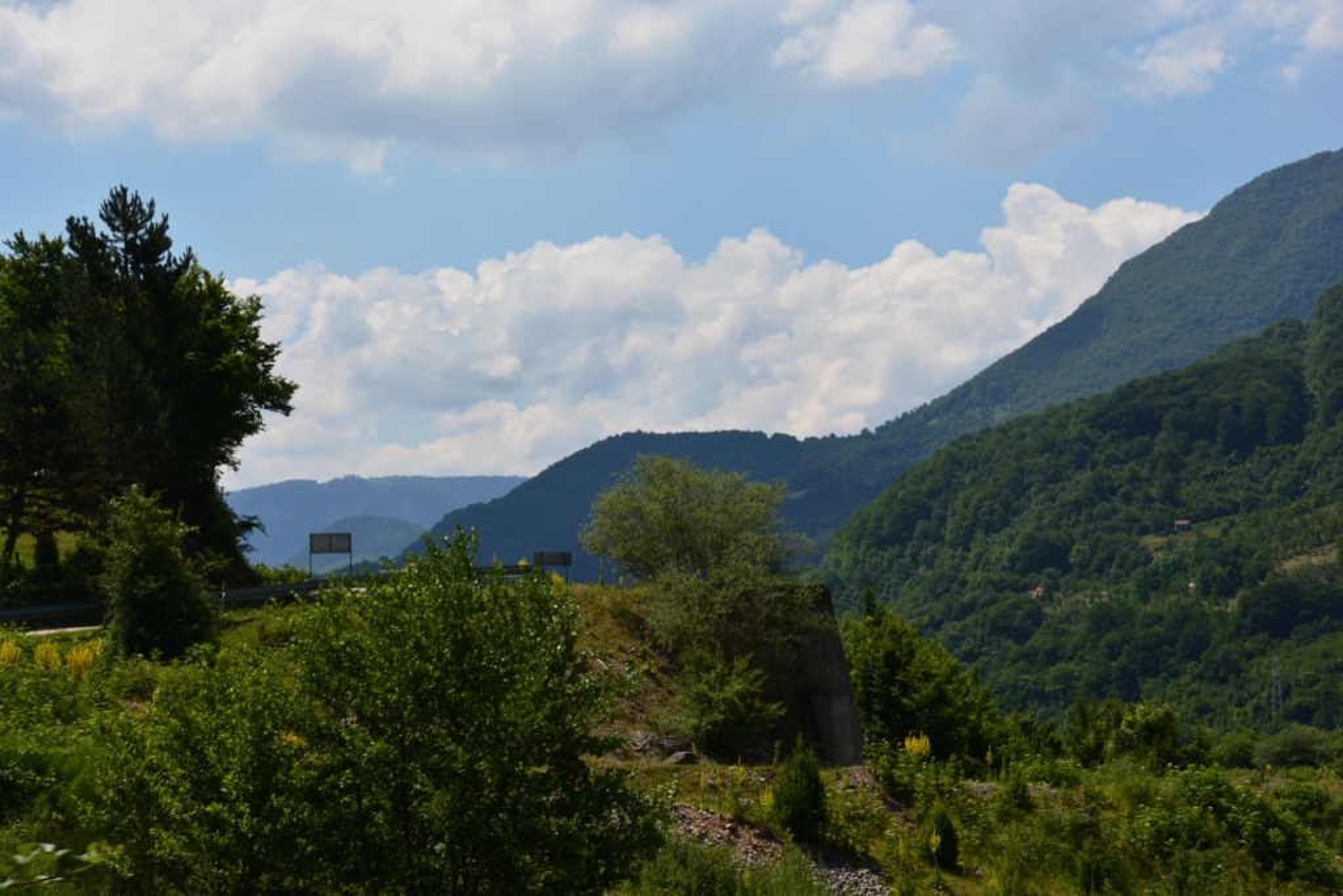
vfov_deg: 18.2
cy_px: 448
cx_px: 672
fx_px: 2798
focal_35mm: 75
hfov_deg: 27.0
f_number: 13
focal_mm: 50
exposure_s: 1/320
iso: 250
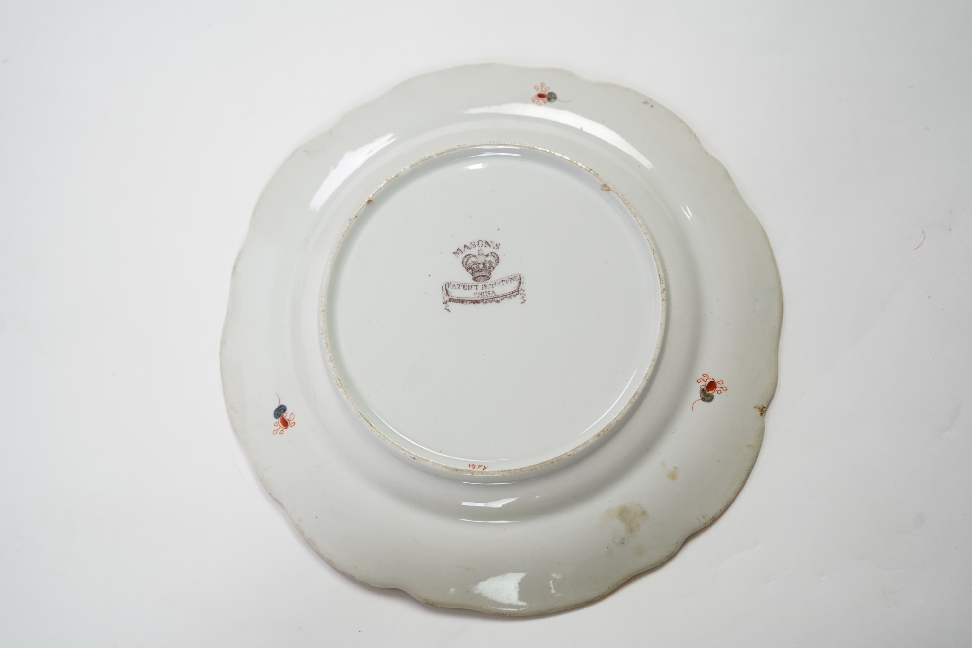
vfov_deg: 30.5
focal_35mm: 44
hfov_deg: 44.5
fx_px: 1188
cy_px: 324
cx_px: 486
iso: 500
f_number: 4.5
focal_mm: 44
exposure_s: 1/100
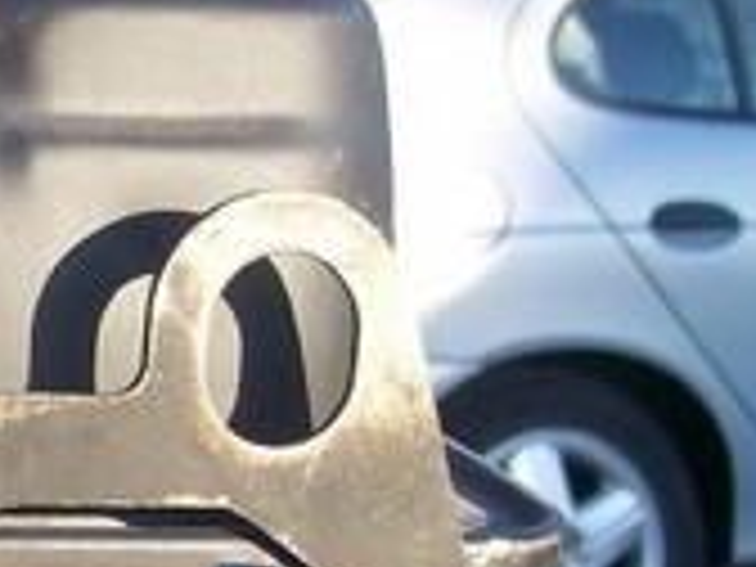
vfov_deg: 10.8
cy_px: 454
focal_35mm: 137
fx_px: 2992
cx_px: -306
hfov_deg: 13.7
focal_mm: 6
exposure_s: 1/345
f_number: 2.7
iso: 80
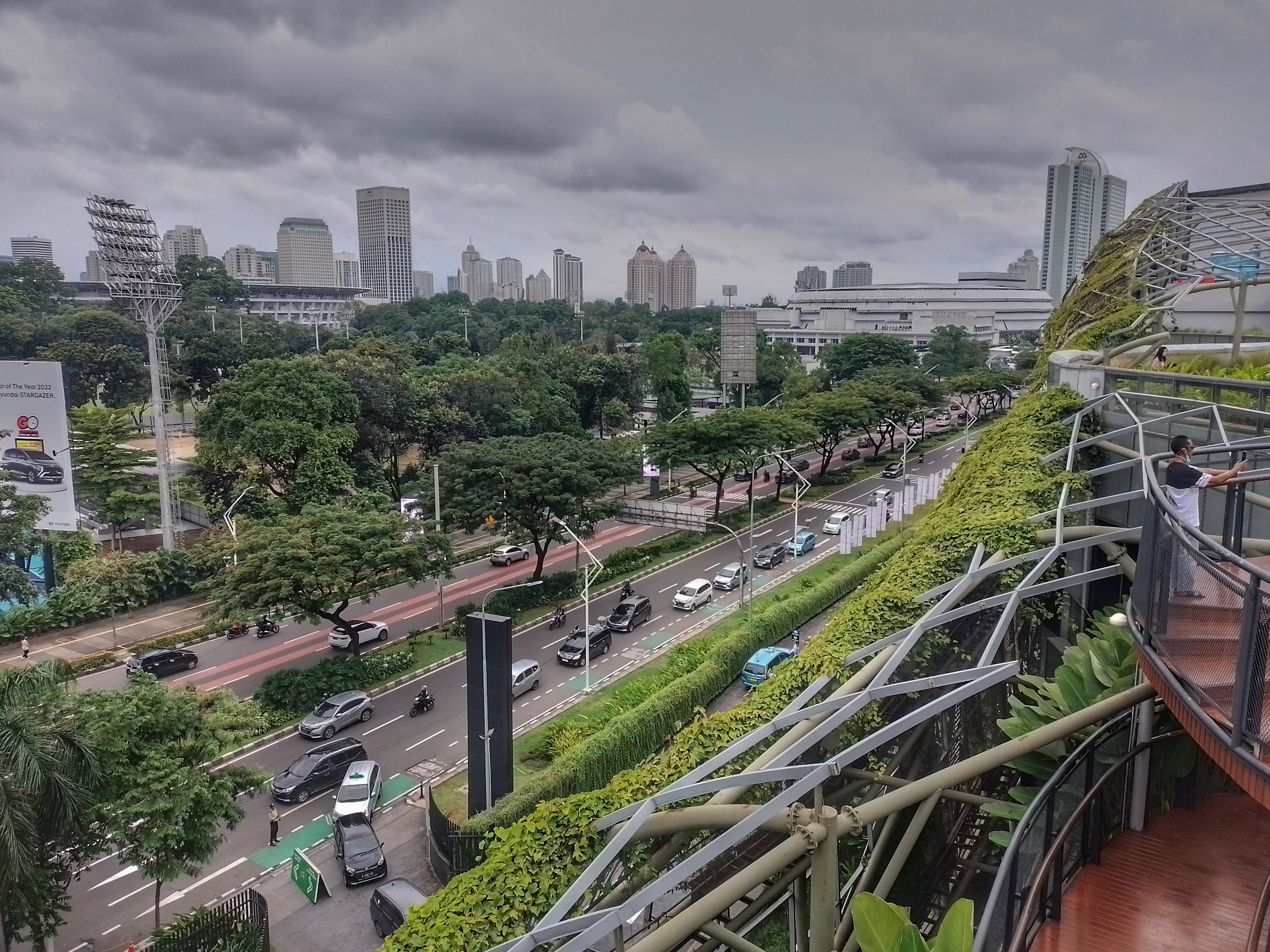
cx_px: 646
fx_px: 1357
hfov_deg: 50.1
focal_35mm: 37
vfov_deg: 38.7
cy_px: 470
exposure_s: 1/333
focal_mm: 3.94
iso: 50
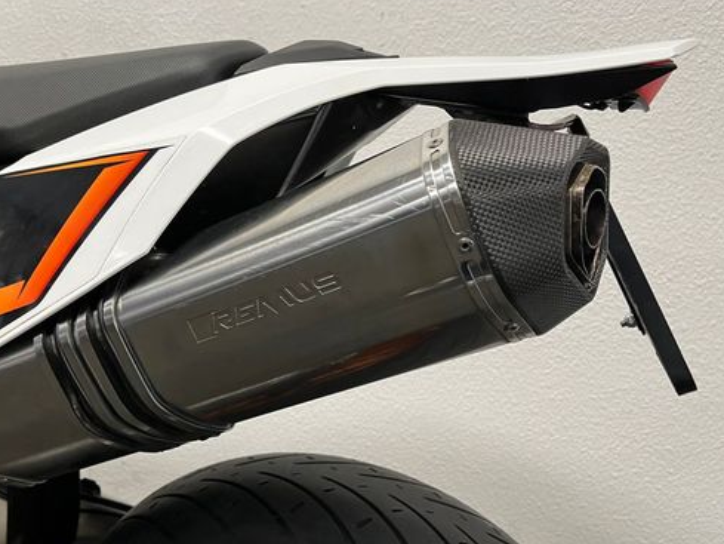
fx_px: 711
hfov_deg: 53.6
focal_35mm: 34
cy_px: 271
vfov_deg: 41.8
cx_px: 292
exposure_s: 1/50
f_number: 1.6
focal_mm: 5.1
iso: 80
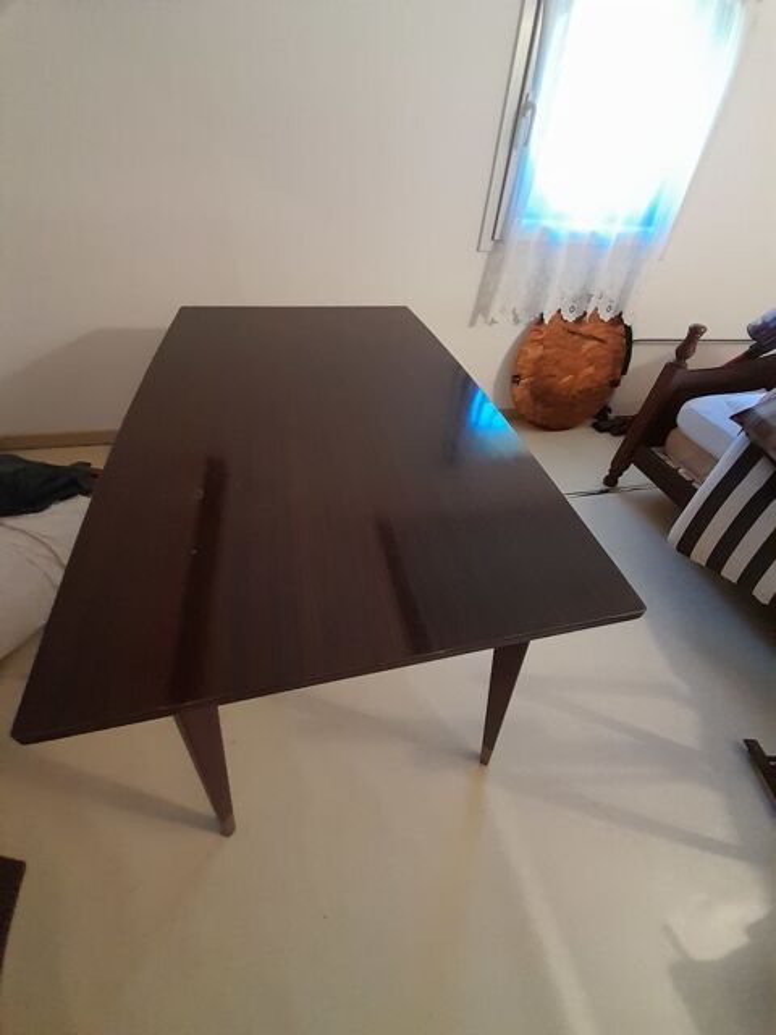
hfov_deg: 89.9
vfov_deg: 106.2
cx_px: 388
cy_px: 518
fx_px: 389
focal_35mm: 13
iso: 250
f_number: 2.2
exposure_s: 1/25
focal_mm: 1.13
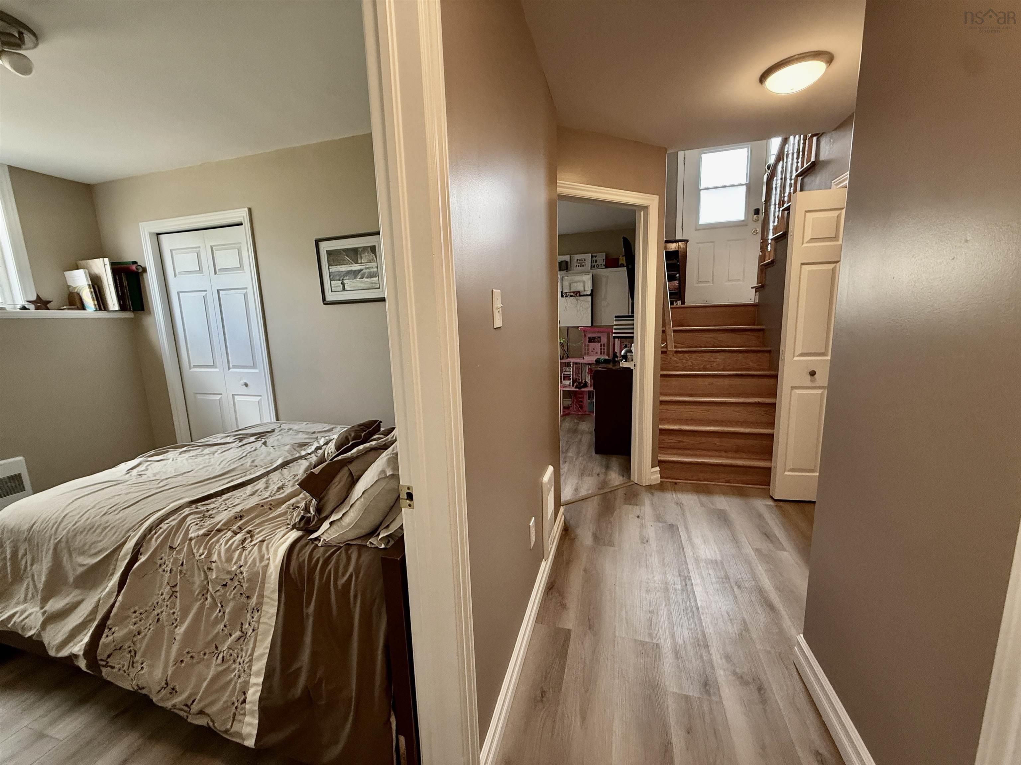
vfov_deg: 85.7
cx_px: 510
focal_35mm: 14
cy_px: 382
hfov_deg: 102.1
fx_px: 413
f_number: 2.2
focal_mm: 2.22
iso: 250
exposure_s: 1/120
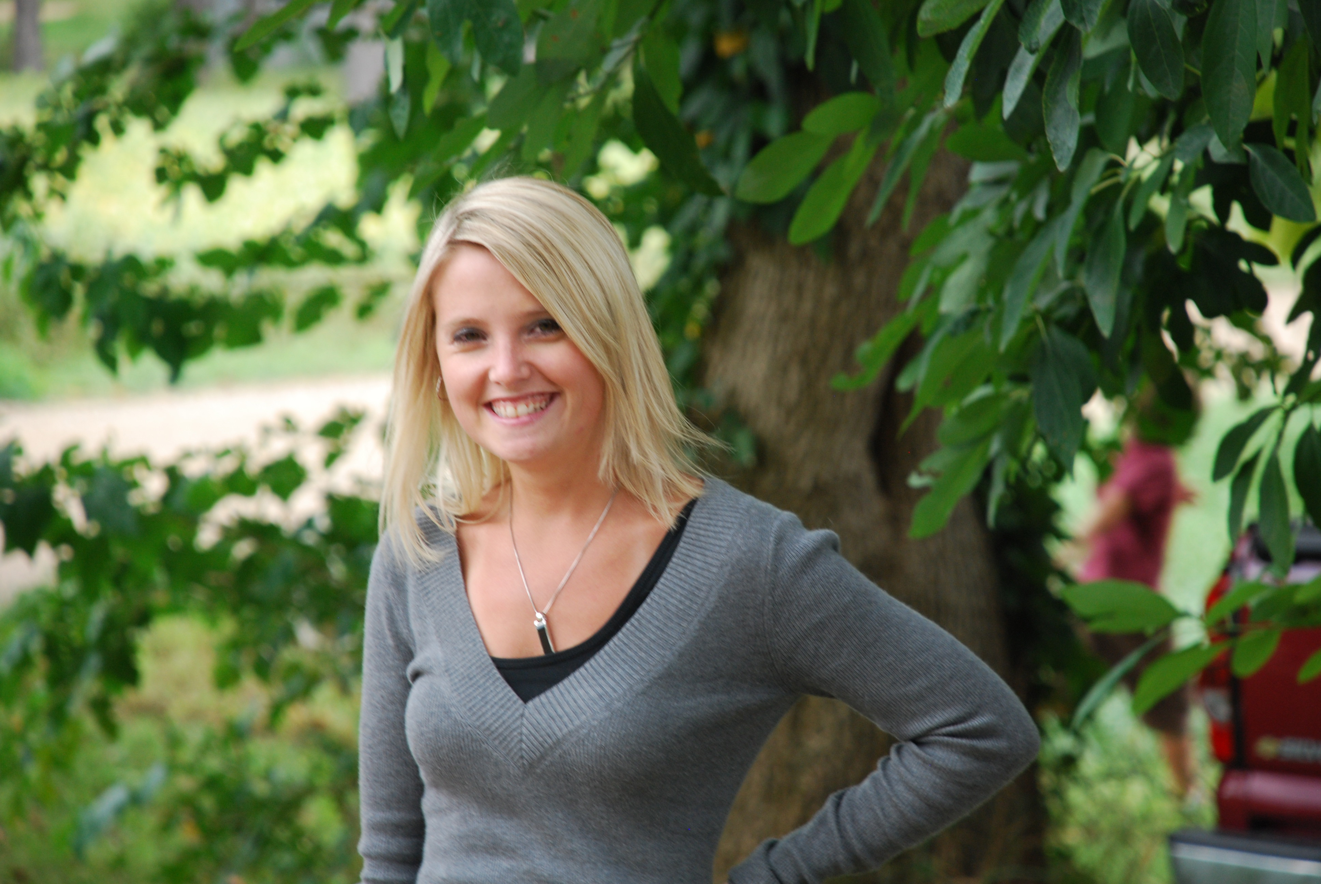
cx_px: 660
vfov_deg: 6.8
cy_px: 442
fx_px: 7440
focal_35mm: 202
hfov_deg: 10.1
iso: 400
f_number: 5.6
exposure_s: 1/80
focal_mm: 135
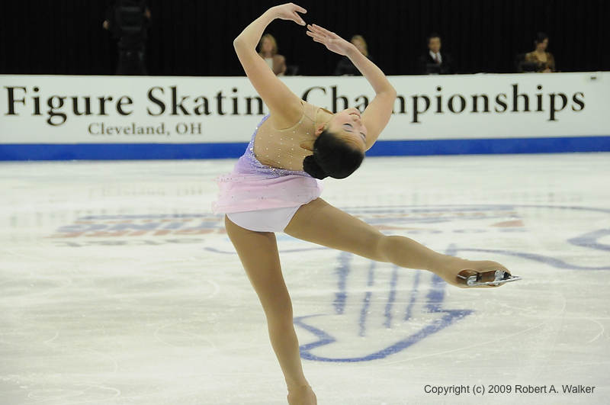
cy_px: 202
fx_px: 2081
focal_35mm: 123
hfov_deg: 16.7
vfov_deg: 11.1
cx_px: 305
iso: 3200
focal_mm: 82
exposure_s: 1/800
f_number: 5.6
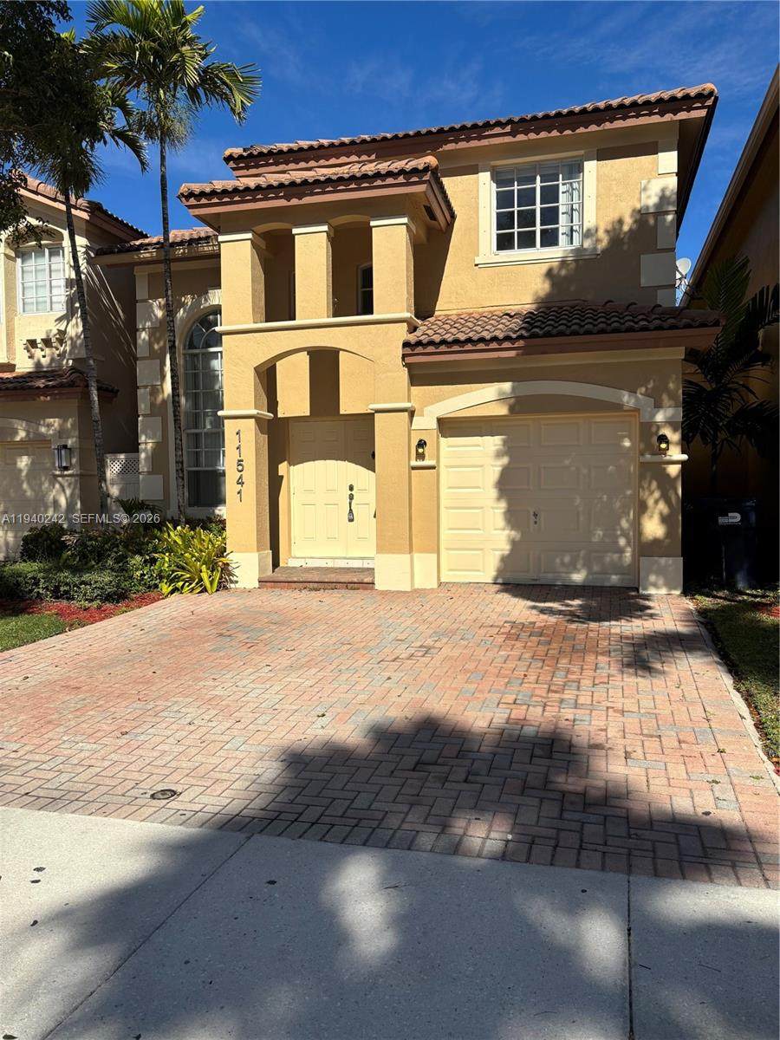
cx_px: 390
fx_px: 781
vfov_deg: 67.3
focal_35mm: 26
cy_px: 520
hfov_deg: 53.1
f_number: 1.6
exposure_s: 1/5952
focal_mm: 5.96
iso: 50
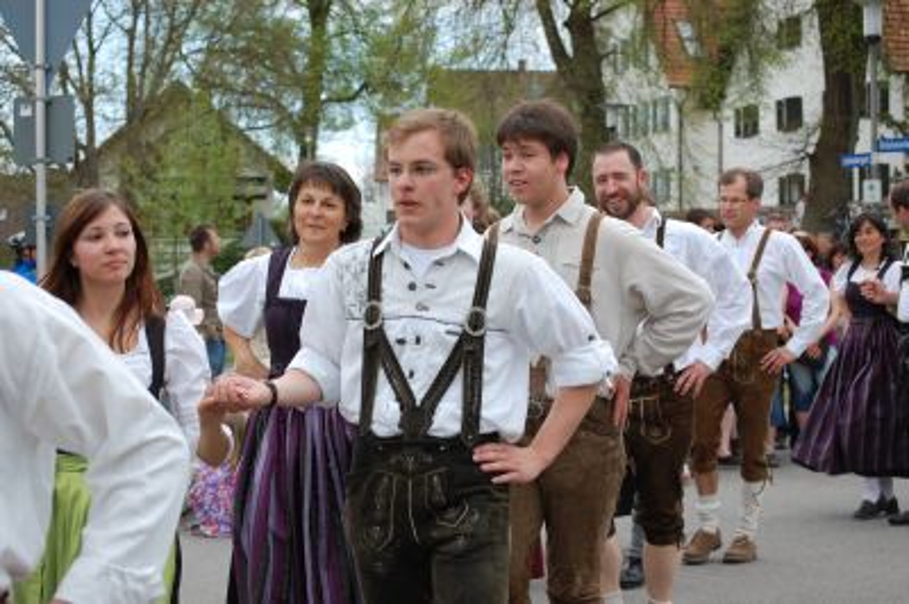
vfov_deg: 16.5
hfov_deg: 24.6
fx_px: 2081
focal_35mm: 82
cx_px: 454
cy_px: 302
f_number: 7.1
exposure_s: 1/200
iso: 200
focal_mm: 55
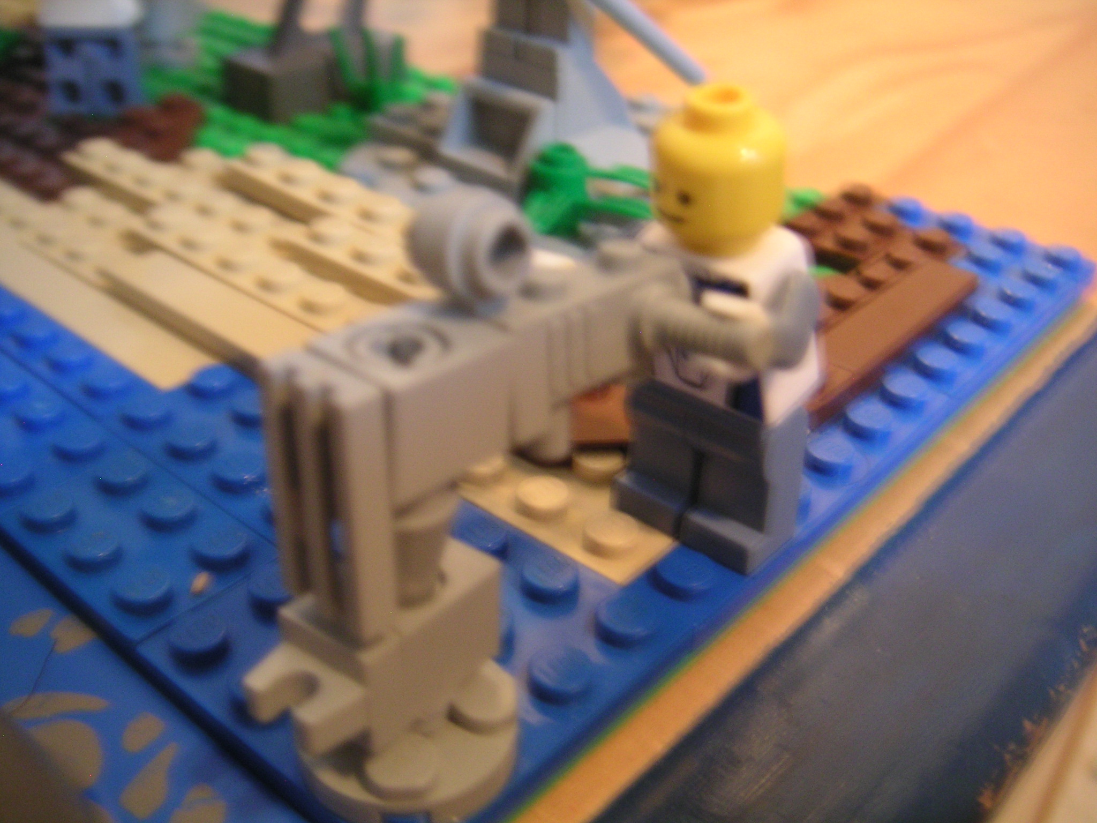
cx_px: 548
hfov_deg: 50.1
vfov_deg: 38.7
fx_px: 1173
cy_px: 412
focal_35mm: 37
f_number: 2.8
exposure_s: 1/1.6
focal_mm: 5.7
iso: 100
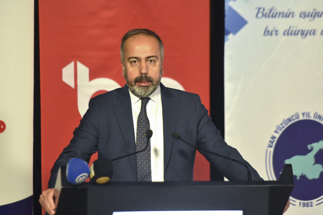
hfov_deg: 7.2
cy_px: 108
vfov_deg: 4.8
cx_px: 162
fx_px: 2557
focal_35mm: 285
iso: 7200
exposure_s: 1/320
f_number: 2.8
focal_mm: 190
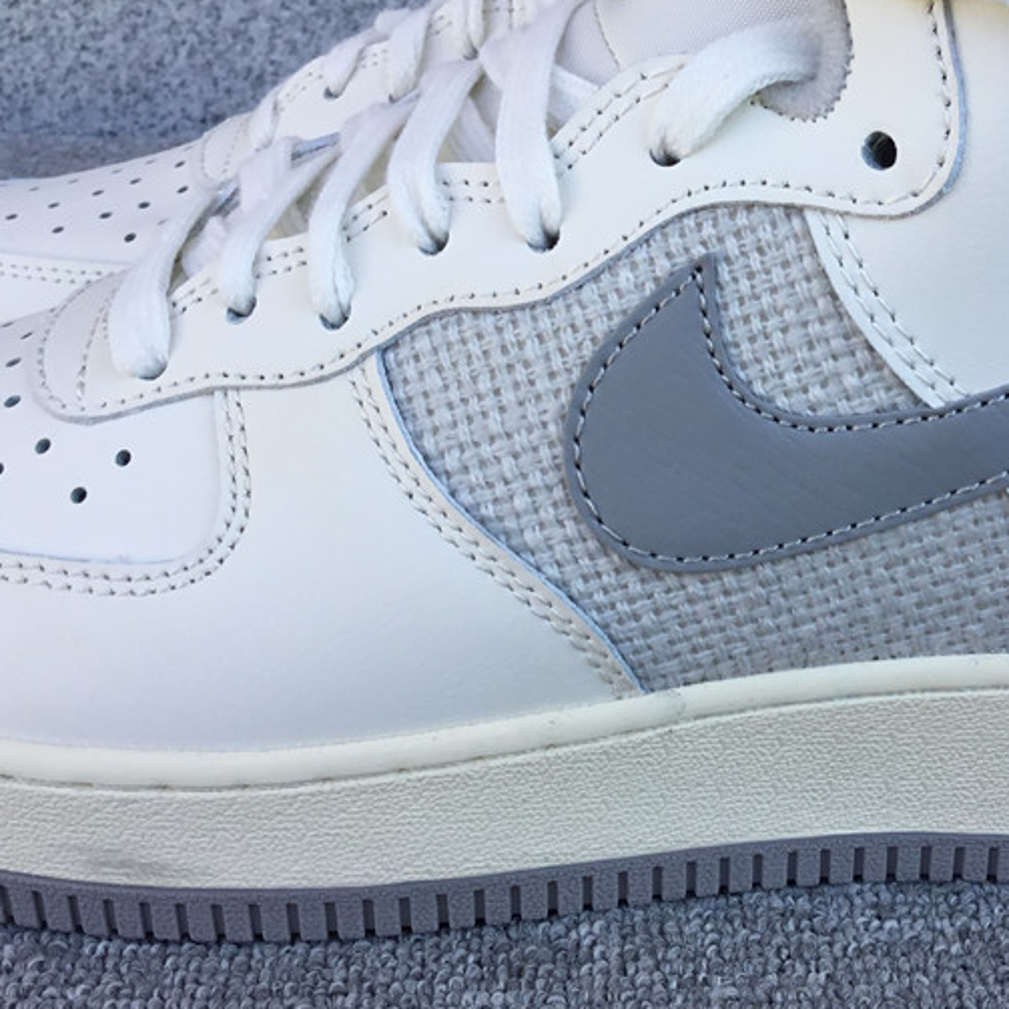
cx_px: 720
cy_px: 476
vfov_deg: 34.7
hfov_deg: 34.2
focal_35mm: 49
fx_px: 1616
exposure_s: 1/295
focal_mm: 3.3
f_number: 2.4
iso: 25
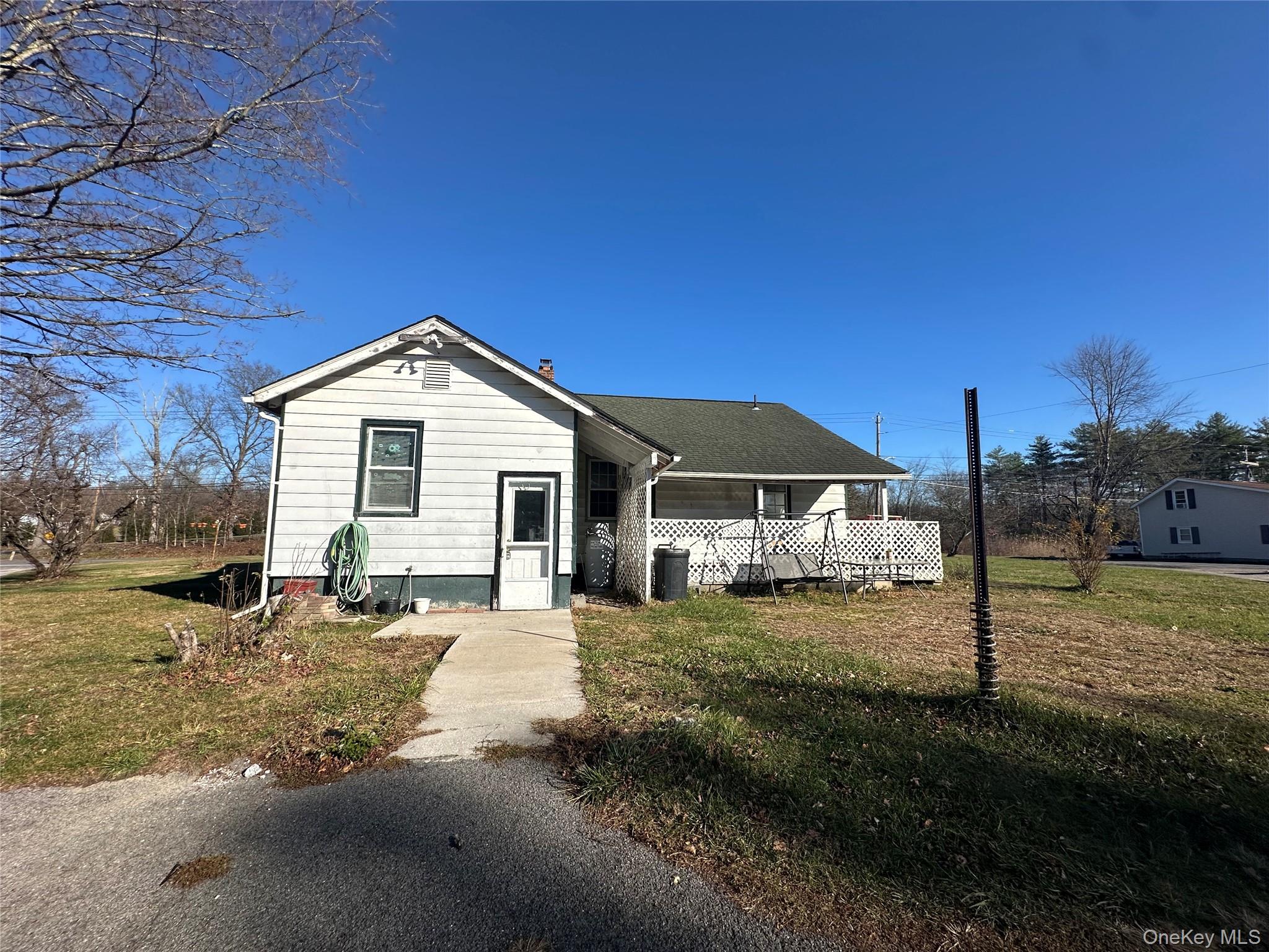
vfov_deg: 85.7
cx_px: 634
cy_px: 476
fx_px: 513
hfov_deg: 102.1
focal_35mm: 14
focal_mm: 2.22
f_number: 2.2
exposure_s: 1/3125
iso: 50
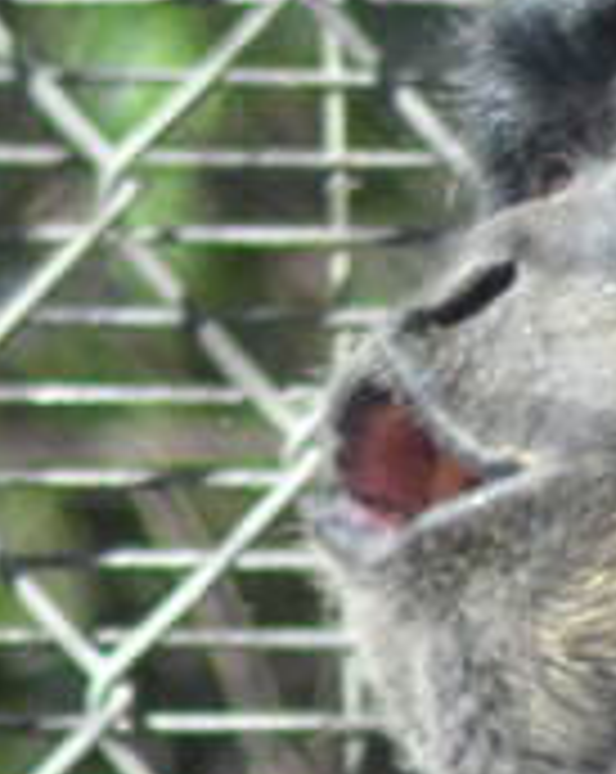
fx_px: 46371
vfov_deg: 1.0
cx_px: 243
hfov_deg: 0.8
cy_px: 738
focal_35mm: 2029
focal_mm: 155
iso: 720
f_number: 4.5
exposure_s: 1/1000
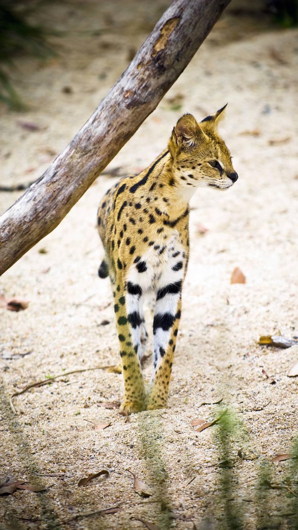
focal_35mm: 316
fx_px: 4439
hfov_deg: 3.8
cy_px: 266
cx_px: 176
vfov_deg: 6.8
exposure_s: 1/250
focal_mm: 200
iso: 200
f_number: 2.8
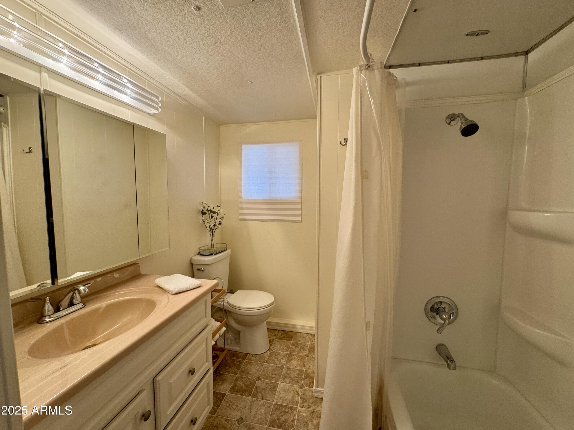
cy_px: 215
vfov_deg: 85.7
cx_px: 287
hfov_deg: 102.1
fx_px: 232
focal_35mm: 14
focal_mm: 2.22
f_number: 2.2
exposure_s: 1/120
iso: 160
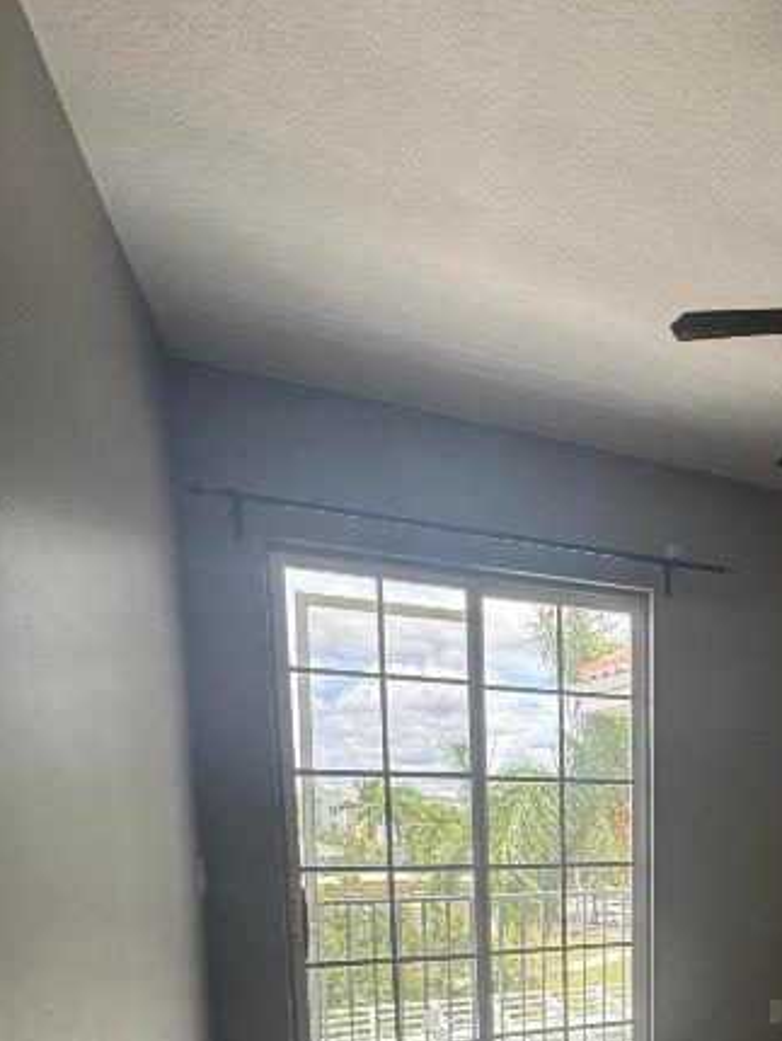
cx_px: 692
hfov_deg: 49.4
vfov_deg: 60.6
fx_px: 752
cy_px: 903
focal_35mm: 25
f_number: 2.2
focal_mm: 2.22
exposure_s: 1/235
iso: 40
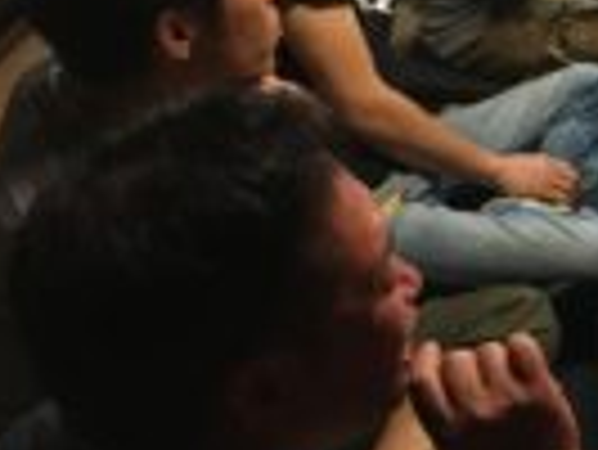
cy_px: 171
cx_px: 872
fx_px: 1504
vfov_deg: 17.0
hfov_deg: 19.8
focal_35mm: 87
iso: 200
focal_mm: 4.15
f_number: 2.2
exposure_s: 1/24
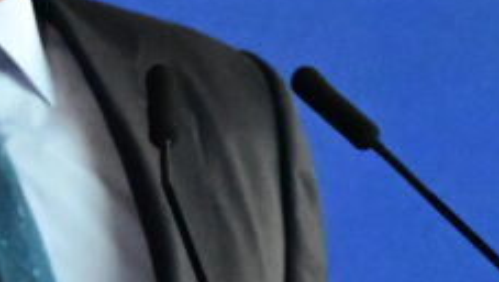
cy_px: 231
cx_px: 297
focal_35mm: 1662
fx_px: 22004
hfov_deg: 1.3
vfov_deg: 0.7
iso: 8000
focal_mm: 200
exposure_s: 1/640
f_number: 5
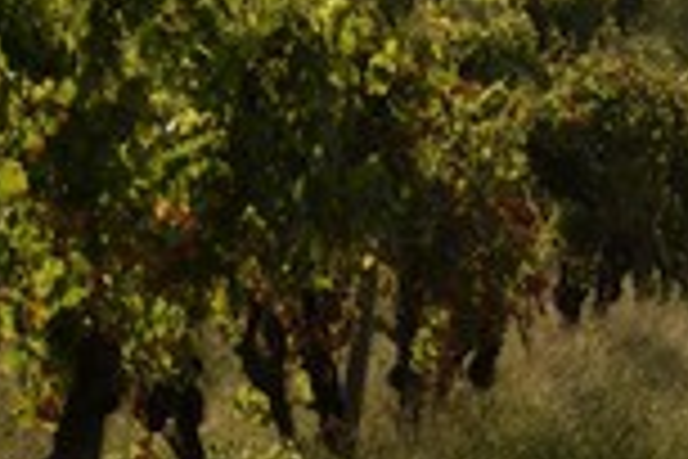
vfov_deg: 4.6
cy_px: 108
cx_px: 657
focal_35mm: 301
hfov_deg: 6.8
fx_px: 5752
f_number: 11
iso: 200
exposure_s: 1/250
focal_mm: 110
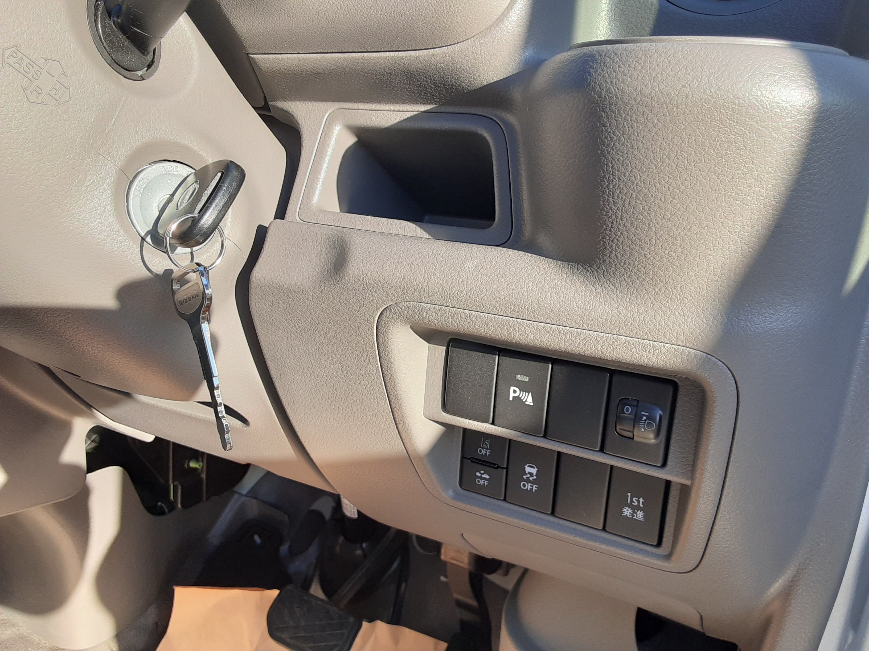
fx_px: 678
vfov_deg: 51.4
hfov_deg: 65.3
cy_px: 326
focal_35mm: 27
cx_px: 434
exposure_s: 1/228
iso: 40
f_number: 1.9
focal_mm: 2.91
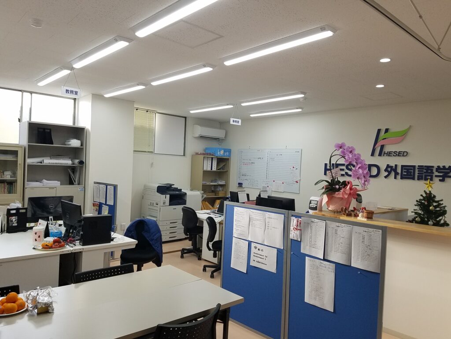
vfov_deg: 53.1
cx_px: 226
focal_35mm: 26
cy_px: 170
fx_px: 339
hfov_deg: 67.3
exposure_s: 1/156
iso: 50
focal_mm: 4.2
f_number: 1.7
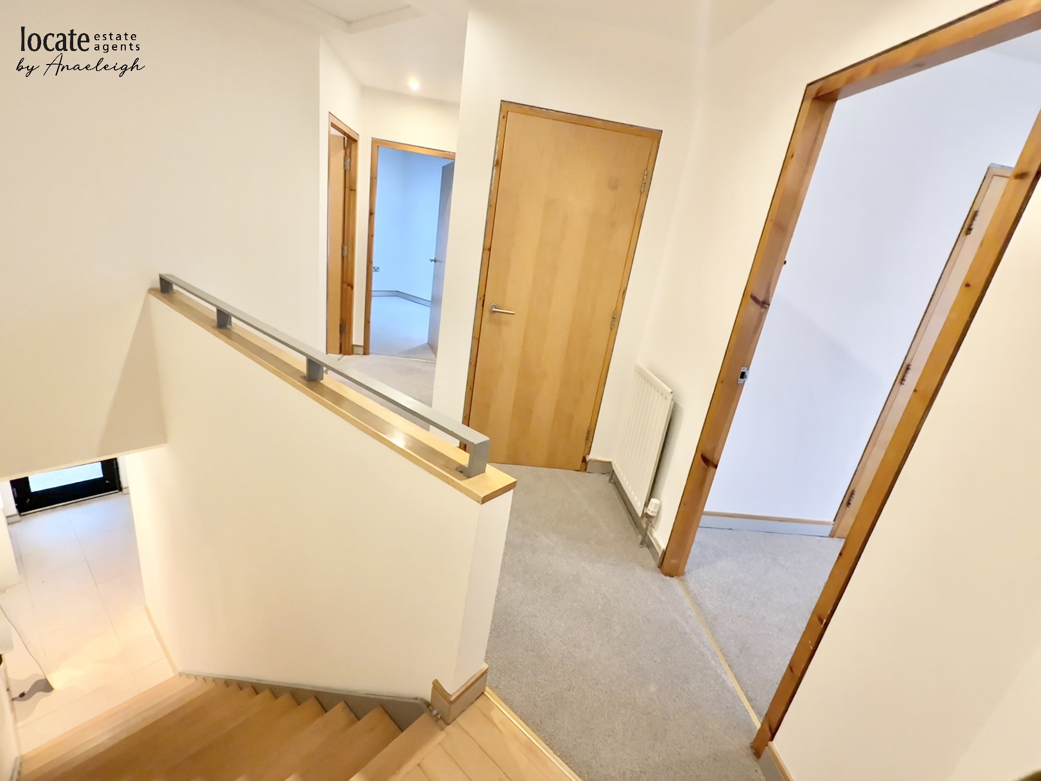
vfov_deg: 85.7
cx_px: 520
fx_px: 421
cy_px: 390
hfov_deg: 102.1
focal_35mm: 14
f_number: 2.2
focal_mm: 2.22
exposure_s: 1/50
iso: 500
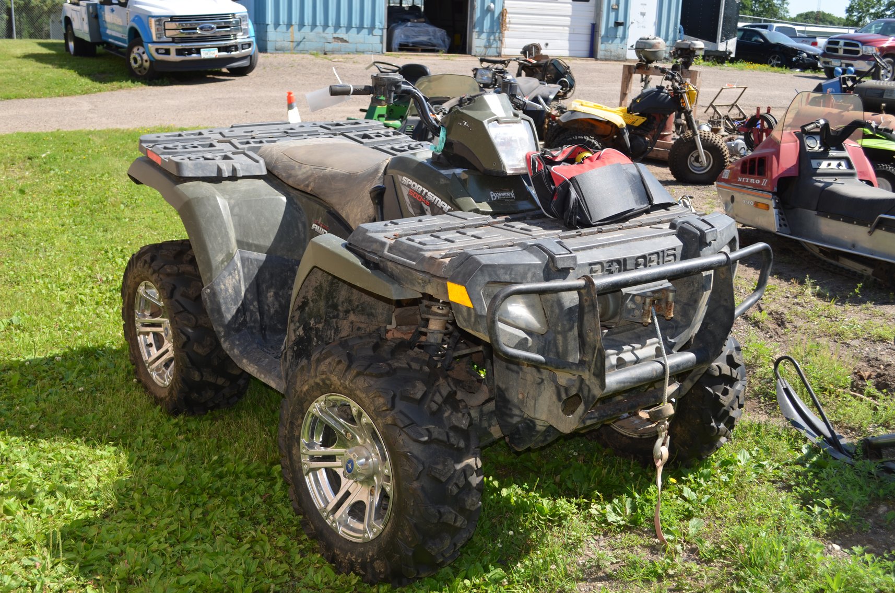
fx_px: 968
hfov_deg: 49.6
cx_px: 448
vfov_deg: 34.1
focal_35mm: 39
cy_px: 296
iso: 100
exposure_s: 1/200
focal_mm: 26
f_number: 7.1
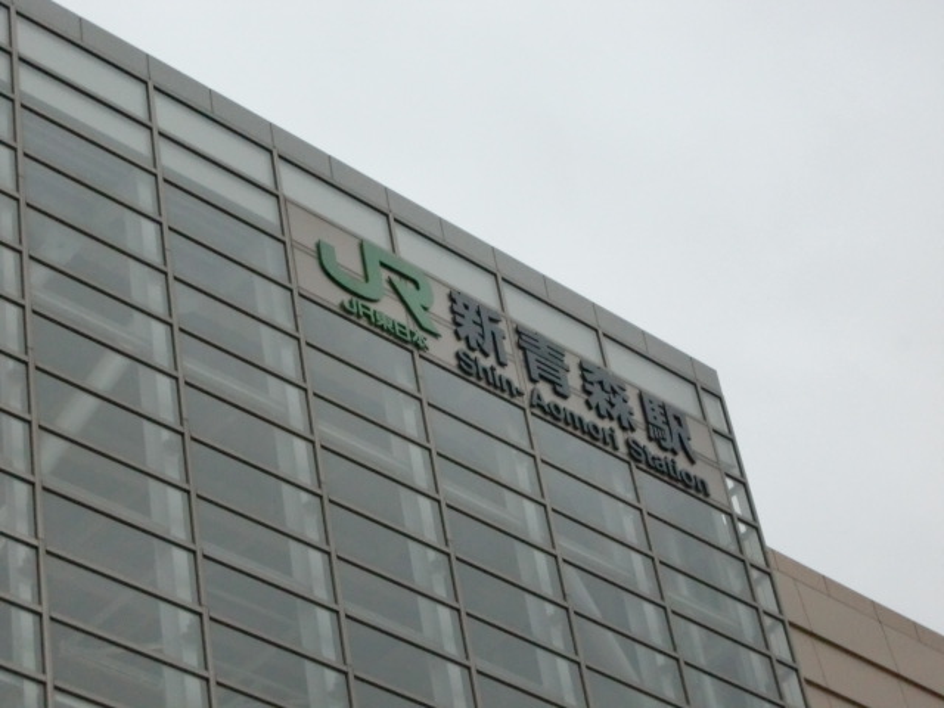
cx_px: 472
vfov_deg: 15.9
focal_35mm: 93
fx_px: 2536
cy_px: 354
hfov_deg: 21.1
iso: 800
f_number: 5.2
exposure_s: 1/80
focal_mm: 16.5
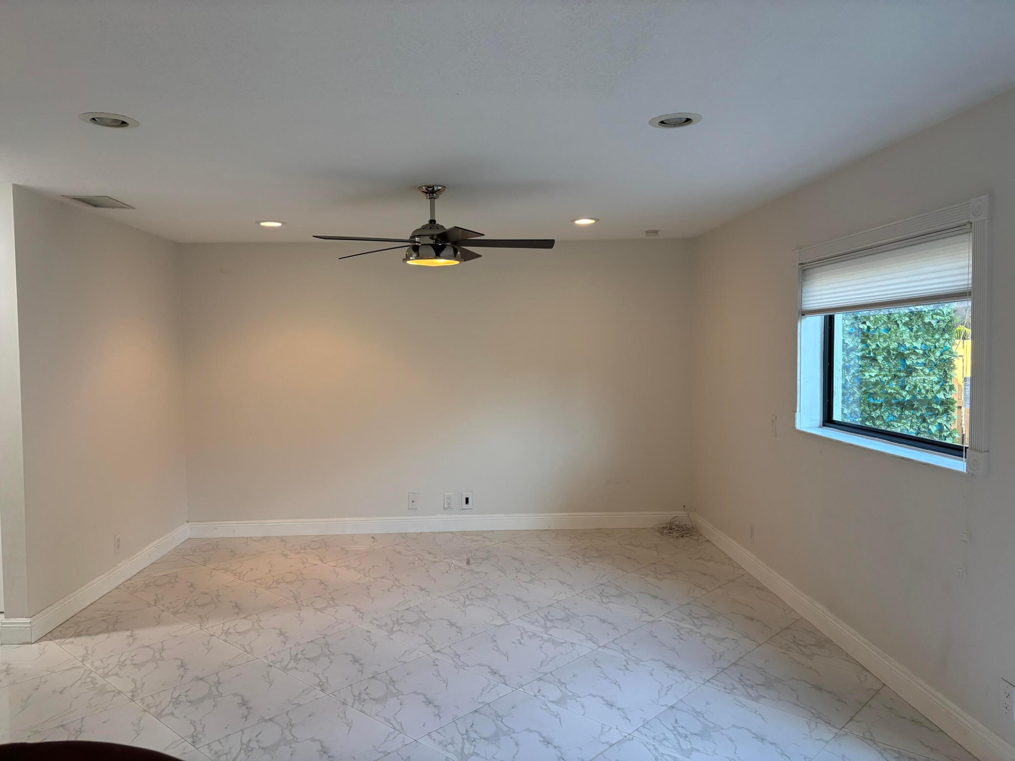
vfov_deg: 53.1
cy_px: 380
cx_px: 508
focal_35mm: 26
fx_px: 762
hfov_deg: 67.3
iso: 125
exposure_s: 1/120
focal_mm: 5.96
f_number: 1.6
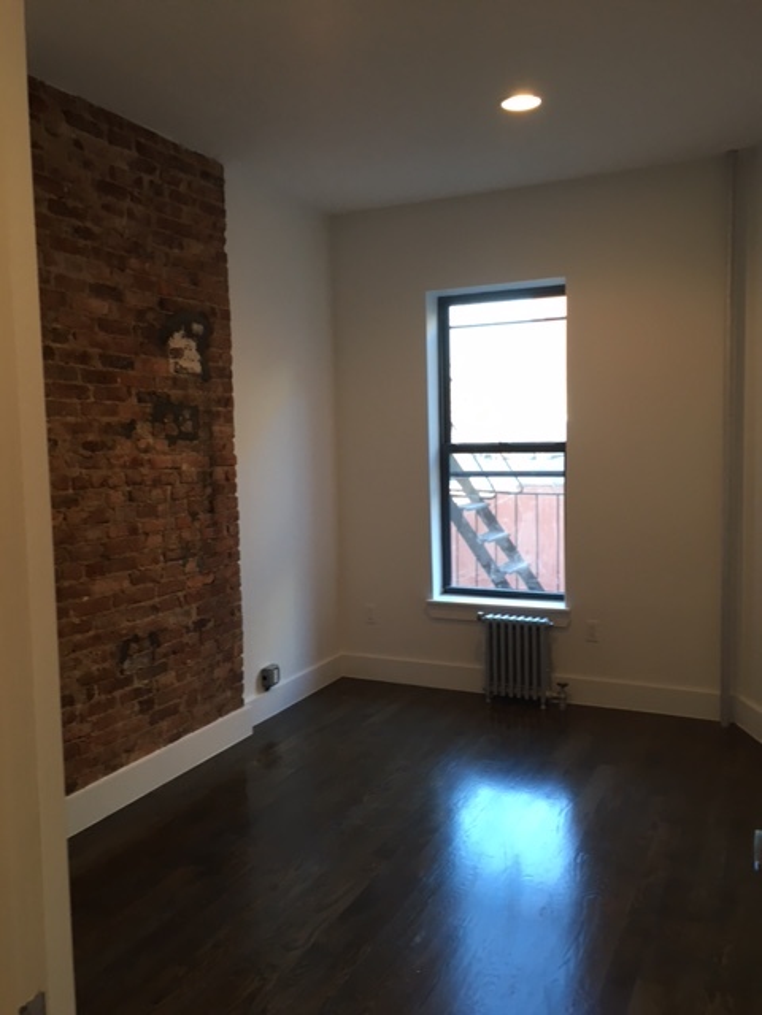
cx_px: 381
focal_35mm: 29
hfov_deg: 48.2
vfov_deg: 61.7
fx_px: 851
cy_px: 508
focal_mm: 4.15
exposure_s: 1/30
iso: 50
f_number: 2.2
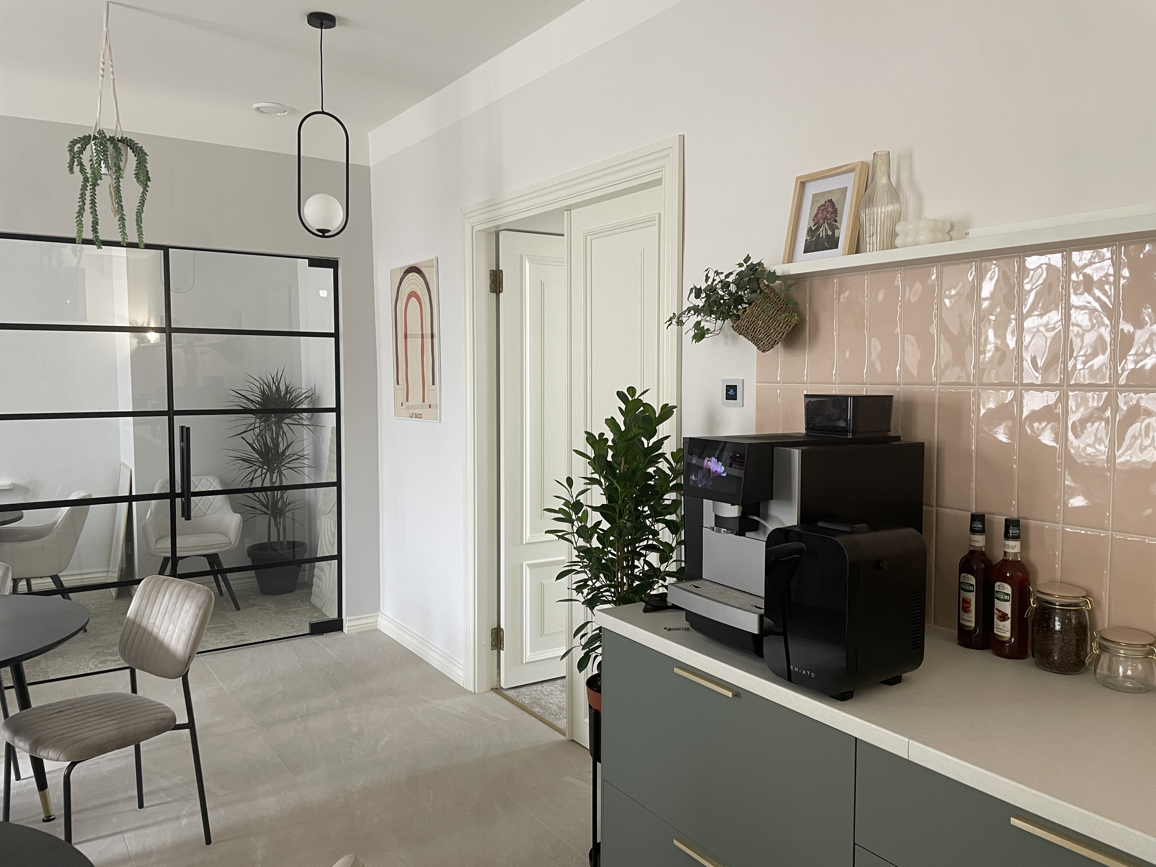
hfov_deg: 67.3
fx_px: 868
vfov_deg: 53.1
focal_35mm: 26
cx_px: 578
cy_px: 434
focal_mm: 4.2
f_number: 1.6
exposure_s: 1/50
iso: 125
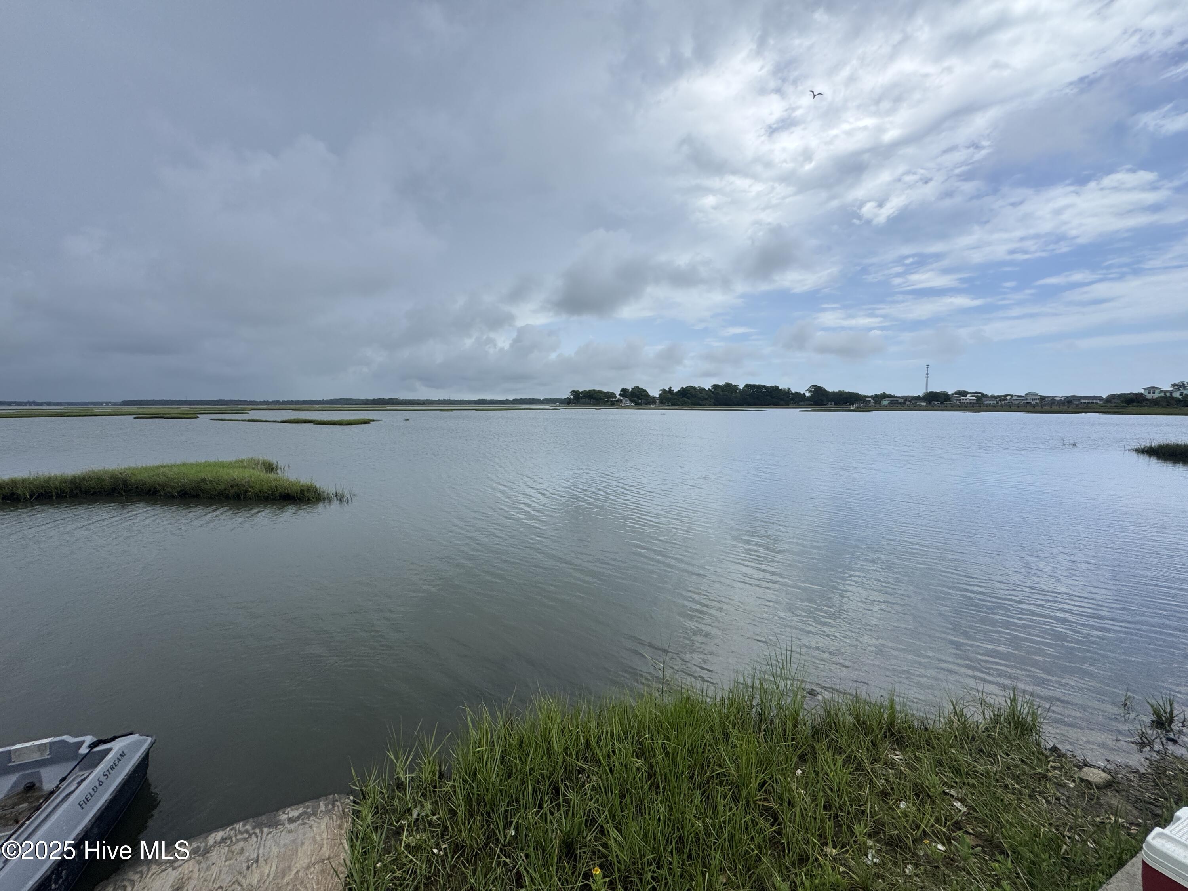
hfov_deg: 102.1
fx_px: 480
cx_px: 594
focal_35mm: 14
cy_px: 446
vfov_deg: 85.7
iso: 50
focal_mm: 2.22
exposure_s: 1/2415
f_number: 2.2
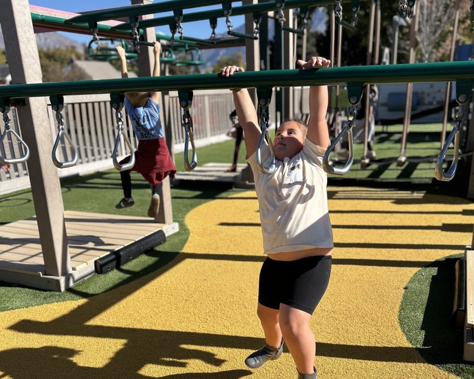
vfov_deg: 43.0
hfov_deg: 52.8
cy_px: 241
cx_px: 238
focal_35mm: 34
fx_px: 477
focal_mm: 5.7
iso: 50
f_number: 1.5
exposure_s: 1/3831
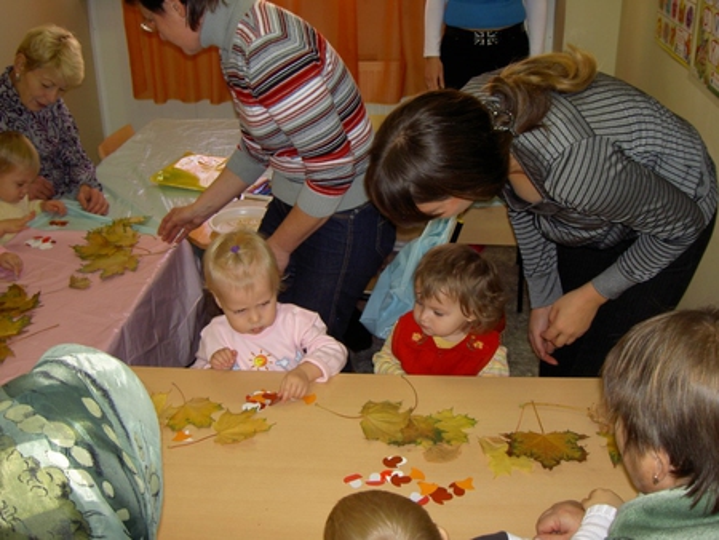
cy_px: 270
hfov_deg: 47.8
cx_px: 360
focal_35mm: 39
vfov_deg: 36.9
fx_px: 810
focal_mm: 8
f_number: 2.8
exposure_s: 1/60
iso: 100
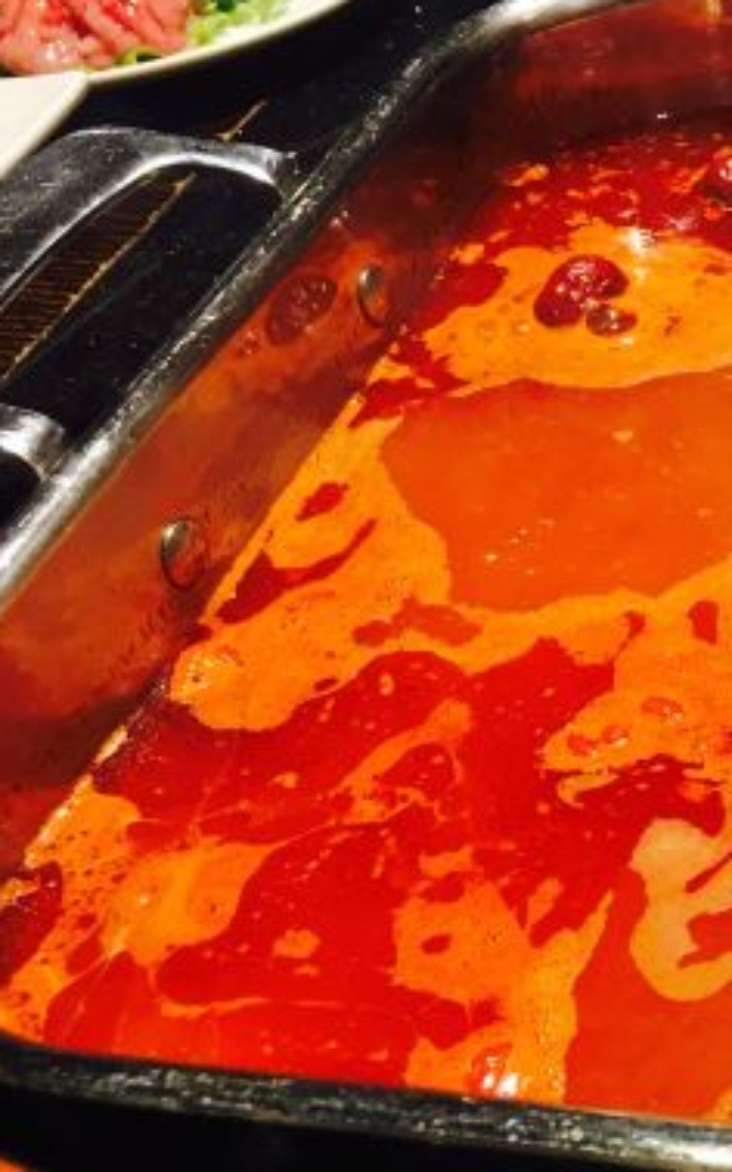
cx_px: 1073
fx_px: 1821
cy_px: 597
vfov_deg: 35.7
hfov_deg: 19.9
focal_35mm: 57
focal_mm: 4.15
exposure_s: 1/33
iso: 50
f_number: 2.2
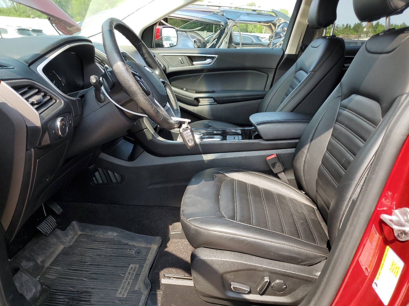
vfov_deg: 53.1
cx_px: 204
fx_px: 307
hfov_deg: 67.3
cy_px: 153
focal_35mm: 26
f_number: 1.5
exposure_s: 1/476
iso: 50
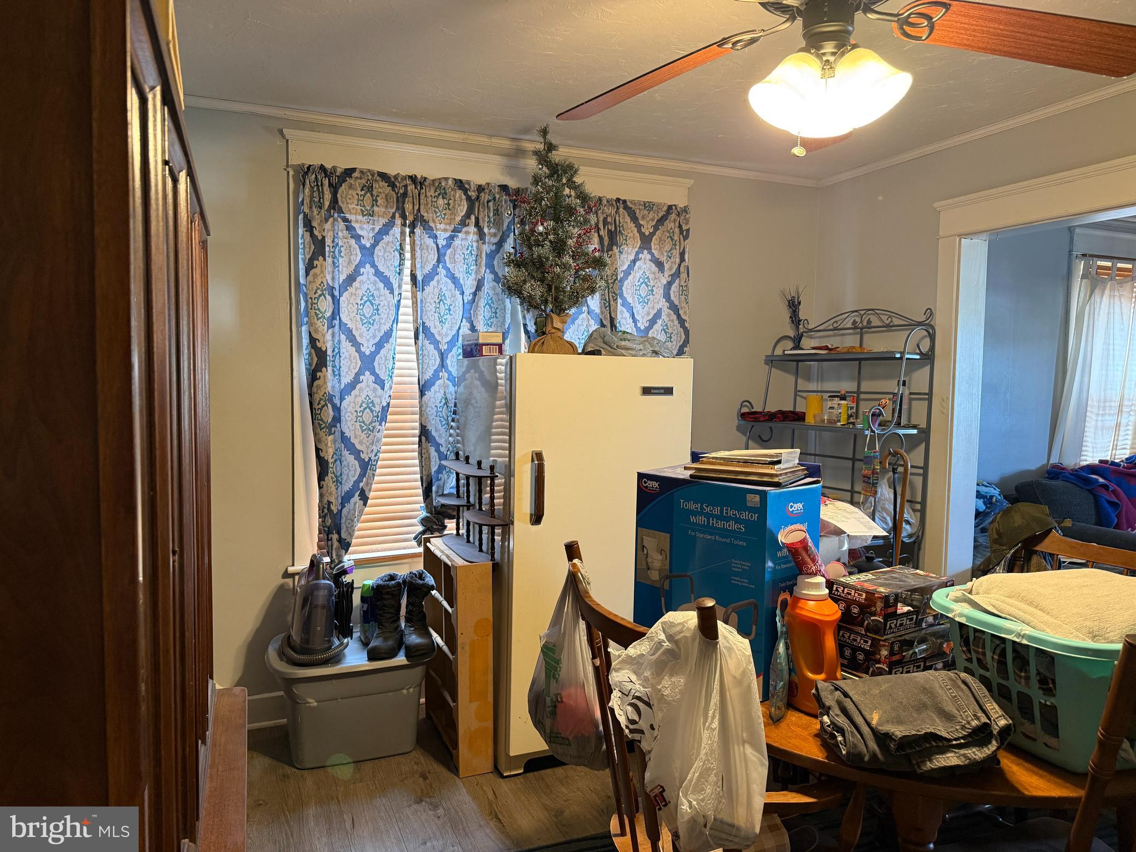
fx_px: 788
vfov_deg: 56.8
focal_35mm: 24
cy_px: 426
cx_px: 568
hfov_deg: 71.6
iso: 320
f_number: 1.78
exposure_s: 1/60
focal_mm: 6.76
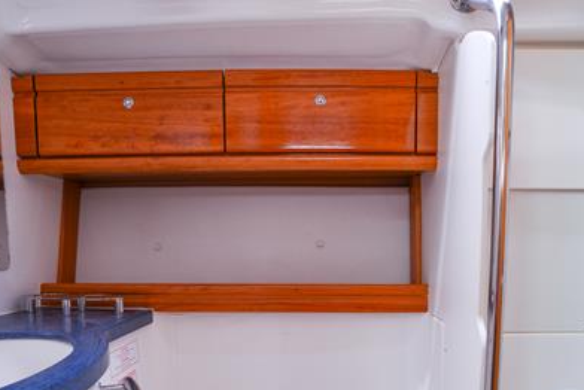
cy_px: 295
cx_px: 320
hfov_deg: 69.2
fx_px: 422
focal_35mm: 26
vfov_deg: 47.7
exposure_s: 1/100
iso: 800
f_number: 5
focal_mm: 17
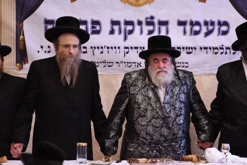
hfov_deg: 6.7
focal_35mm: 308
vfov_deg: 4.5
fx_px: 2114
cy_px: 62
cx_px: 155
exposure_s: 1/200
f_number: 3.2
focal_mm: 200
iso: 1250
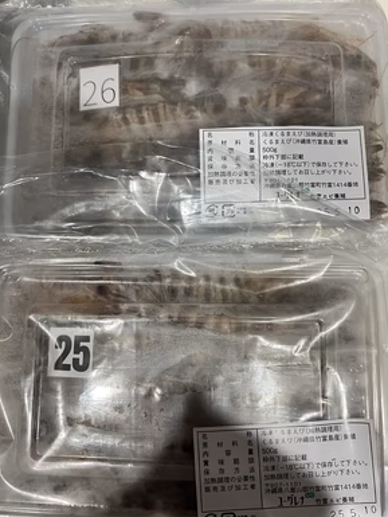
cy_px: 255
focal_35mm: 27
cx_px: 197
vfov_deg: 65.3
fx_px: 403
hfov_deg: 51.4
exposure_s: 1/50
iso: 125
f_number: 1.5
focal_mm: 5.7
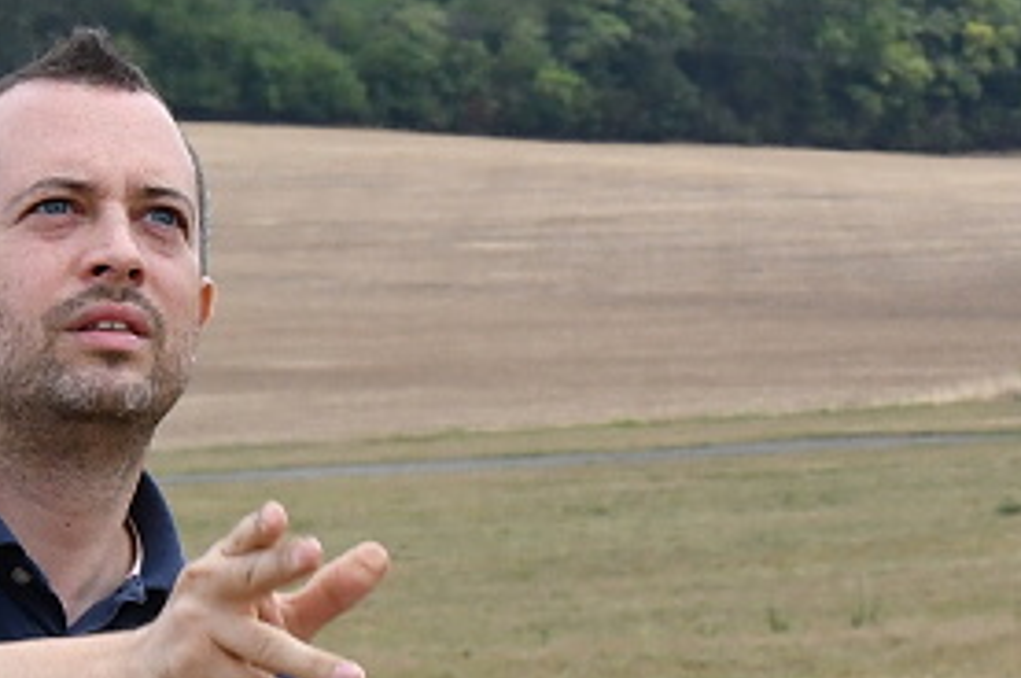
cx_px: 763
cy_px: -158
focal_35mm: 225
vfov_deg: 6.1
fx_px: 6374
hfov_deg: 9.1
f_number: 9
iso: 500
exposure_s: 1/800
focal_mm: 52
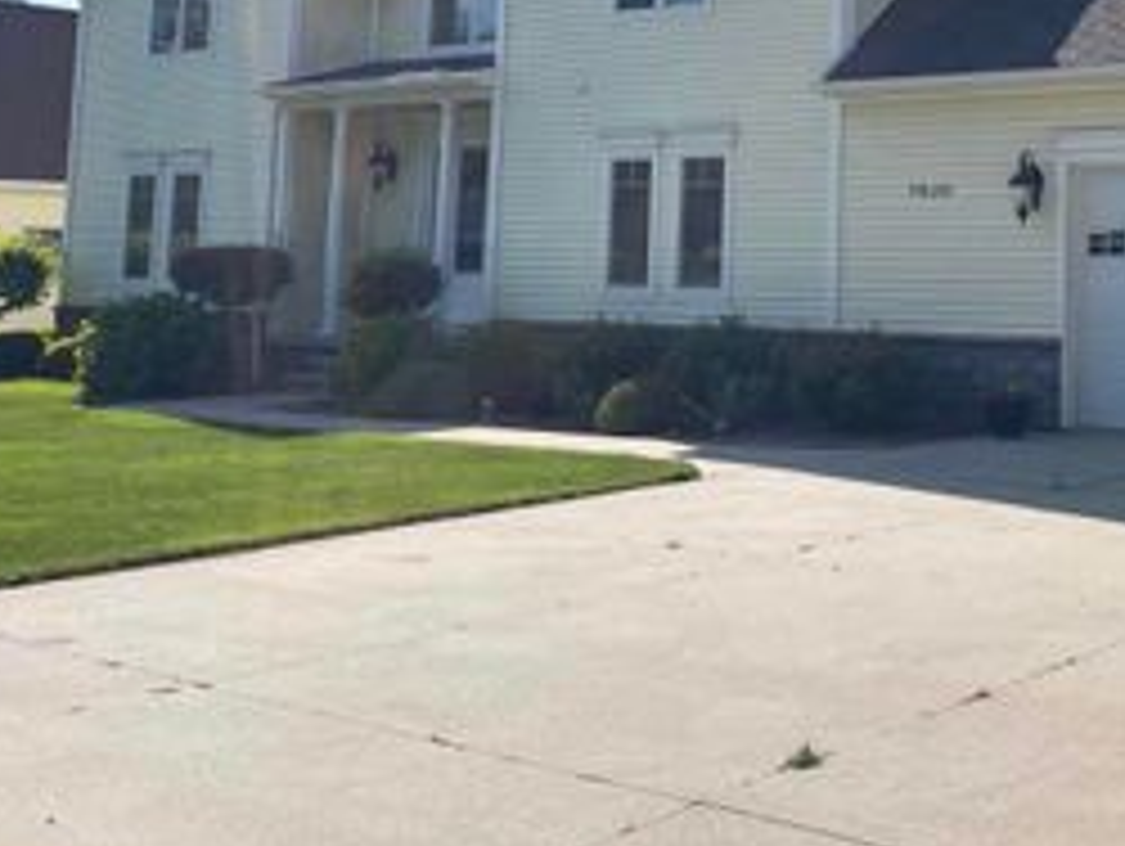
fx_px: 1692
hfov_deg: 34.3
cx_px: 1053
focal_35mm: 52
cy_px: 83
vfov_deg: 27.1
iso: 32
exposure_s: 1/3861
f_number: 1.6
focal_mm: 4.2
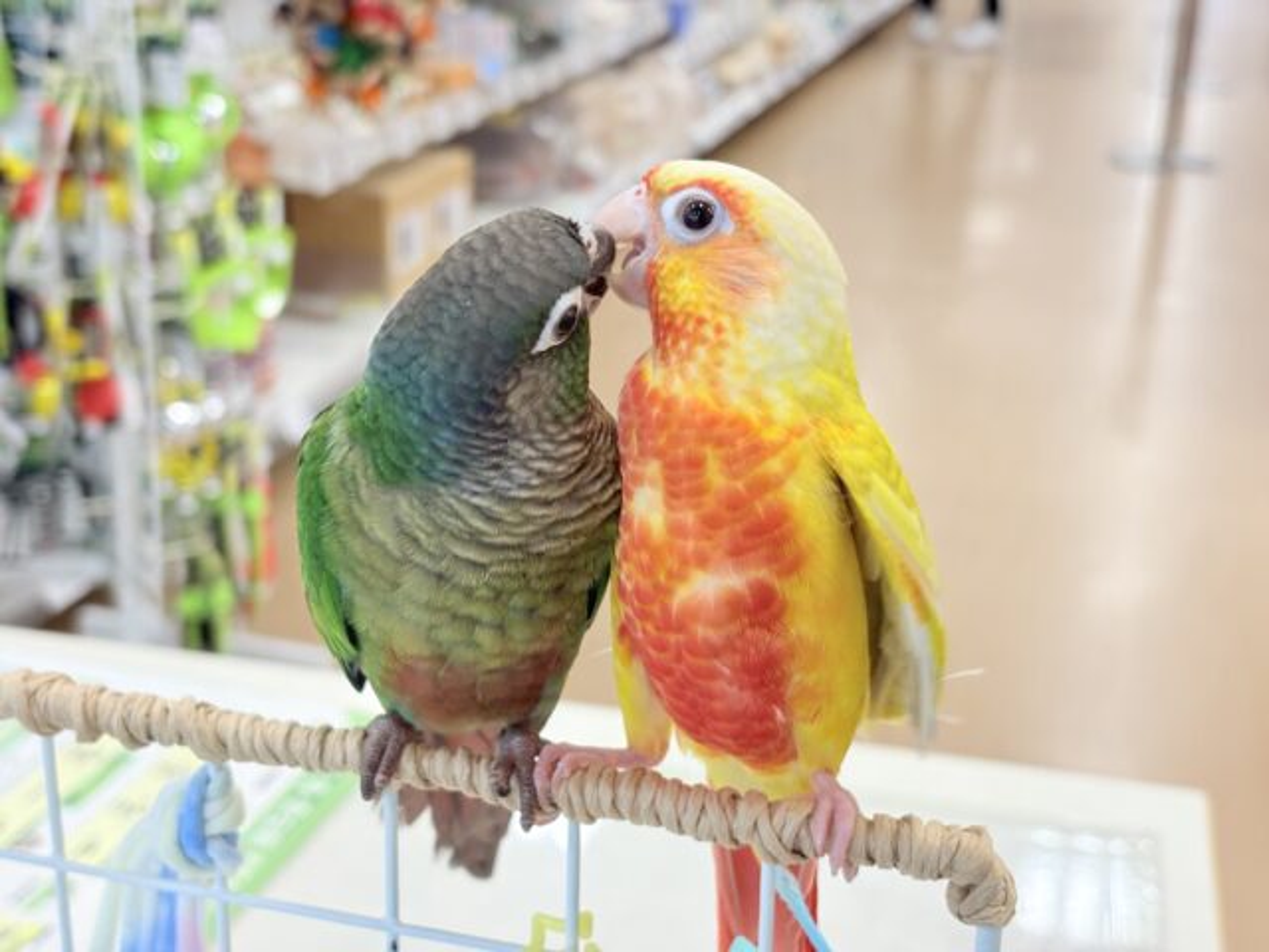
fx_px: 1906
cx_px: 634
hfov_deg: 36.8
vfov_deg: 28.0
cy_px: 476
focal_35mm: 52
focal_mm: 5.96
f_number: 1.6
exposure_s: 1/100
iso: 125
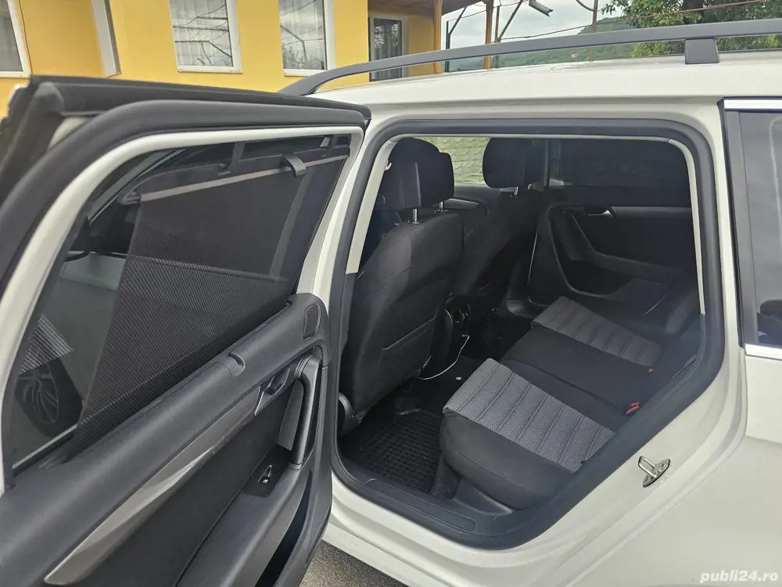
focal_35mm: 23
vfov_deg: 58.9
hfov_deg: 73.9
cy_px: 294
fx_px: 520
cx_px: 391
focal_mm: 6.3
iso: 125
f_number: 1.7
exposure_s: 1/180
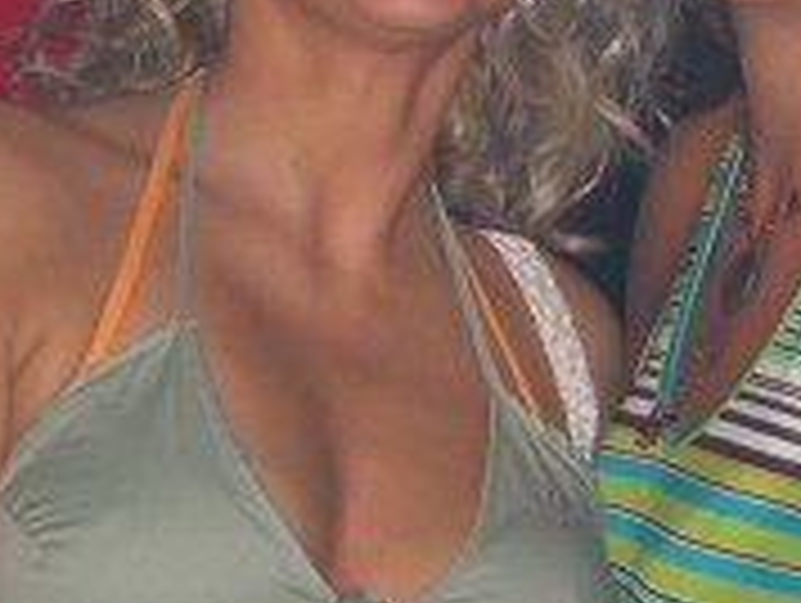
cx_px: 378
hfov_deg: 7.7
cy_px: 292
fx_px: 5932
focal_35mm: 256
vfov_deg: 5.8
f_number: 3.6
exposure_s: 1/60
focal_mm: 11.8
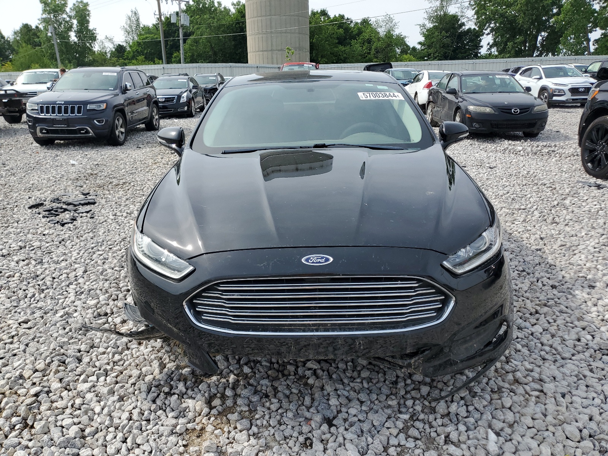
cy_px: 228
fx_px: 457
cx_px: 304
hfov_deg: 67.3
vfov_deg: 53.1
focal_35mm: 26
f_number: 1.5
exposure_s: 1/2500
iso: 50
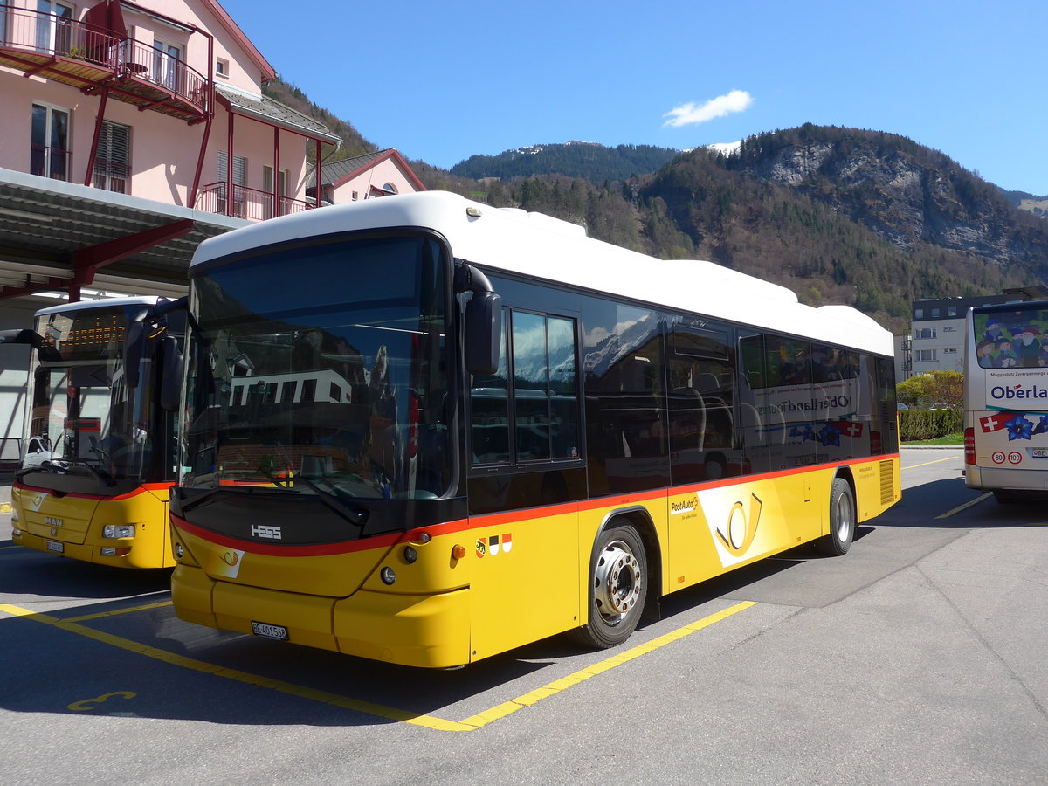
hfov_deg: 61.7
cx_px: 524
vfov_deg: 48.2
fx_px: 878
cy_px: 393
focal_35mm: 29
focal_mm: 6
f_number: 2.8
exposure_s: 1/1300
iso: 80
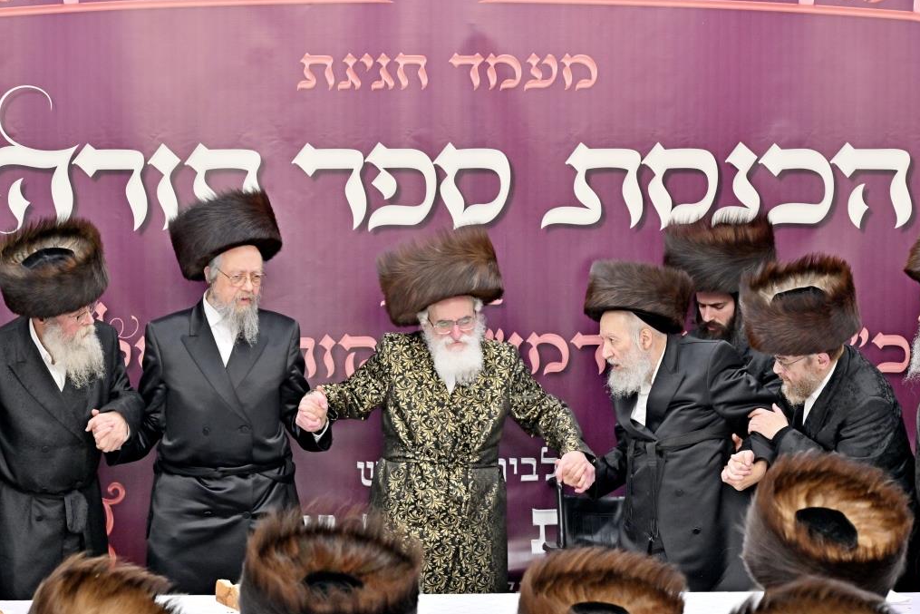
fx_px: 3118
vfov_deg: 11.2
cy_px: 306
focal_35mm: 122
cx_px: 463
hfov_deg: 16.8
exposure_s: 1/200
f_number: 4
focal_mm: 81
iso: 500
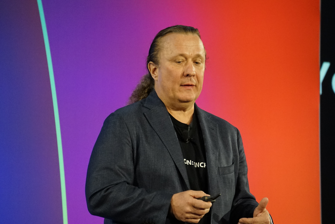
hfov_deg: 7.8
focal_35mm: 265
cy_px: 112
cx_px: 168
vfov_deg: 5.2
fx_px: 2466
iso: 4000
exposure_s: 1/320
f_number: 6.3
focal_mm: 177
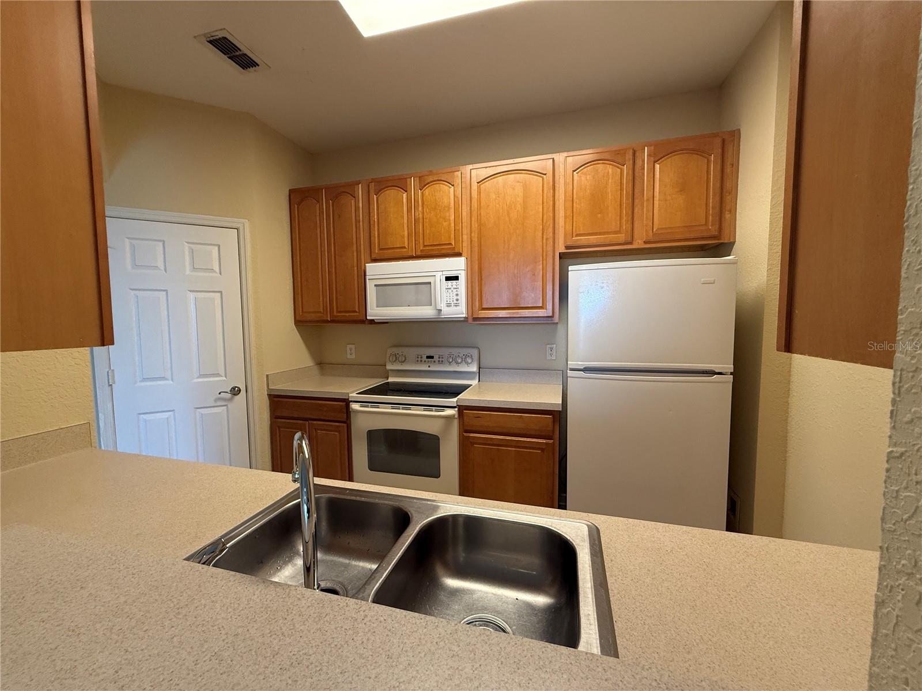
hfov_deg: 102.1
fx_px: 373
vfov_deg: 85.7
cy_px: 346
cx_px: 461
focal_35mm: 14
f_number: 2.2
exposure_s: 1/120
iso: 320
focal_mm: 2.22
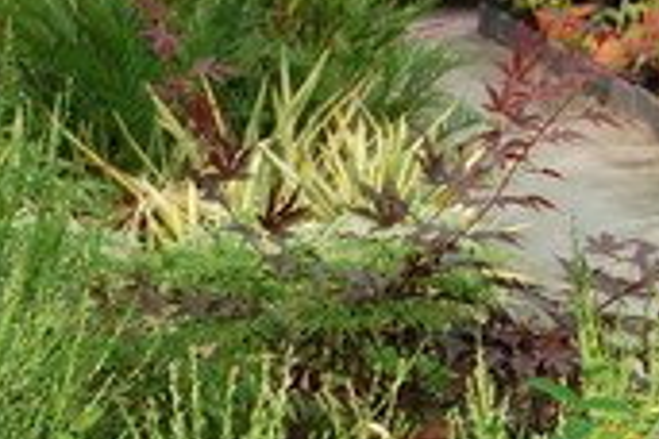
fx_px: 3496
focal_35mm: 191
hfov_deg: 10.7
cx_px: 27
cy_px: 243
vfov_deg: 7.2
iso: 200
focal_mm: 34
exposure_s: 1/80
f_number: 4.5
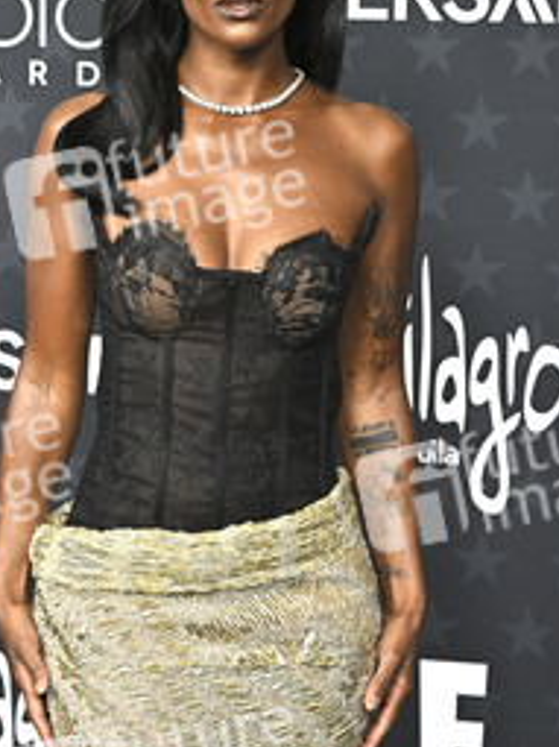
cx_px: 240
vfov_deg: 18.4
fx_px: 2306
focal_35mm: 107
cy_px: 337
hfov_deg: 13.8
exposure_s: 1/320
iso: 1250
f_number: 5
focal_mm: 71
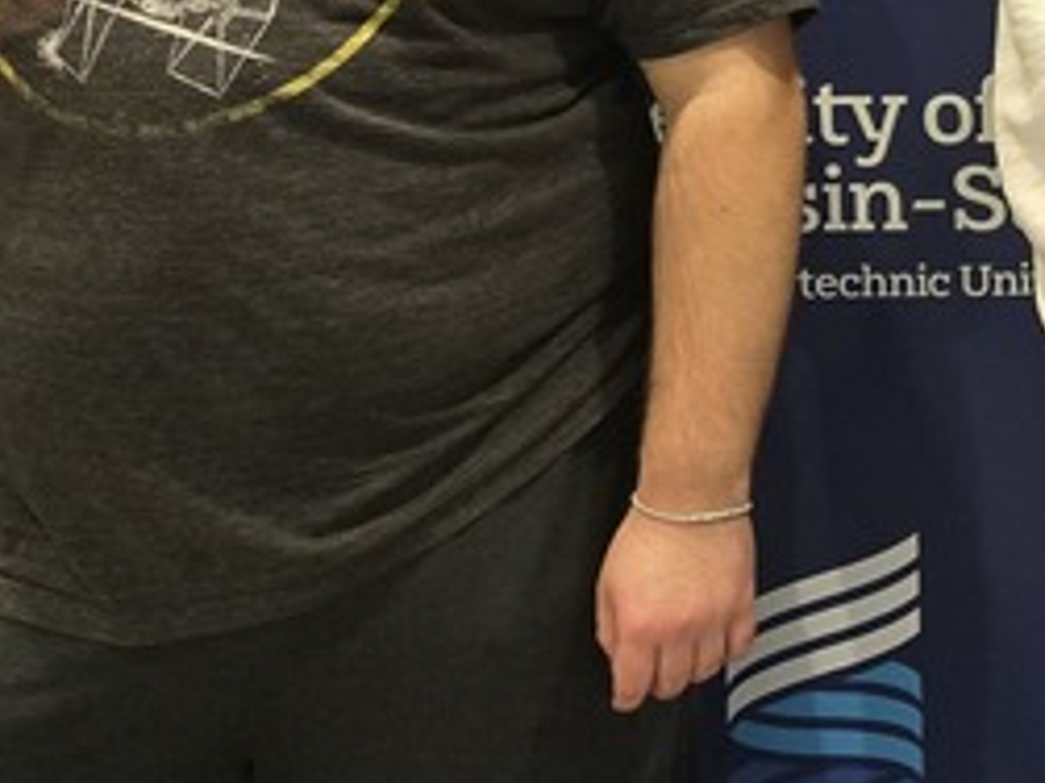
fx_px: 2836
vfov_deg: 15.1
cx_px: 1786
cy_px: -179
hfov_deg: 17.6
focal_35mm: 94
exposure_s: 1/120
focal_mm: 5.4
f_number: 1.8
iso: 500
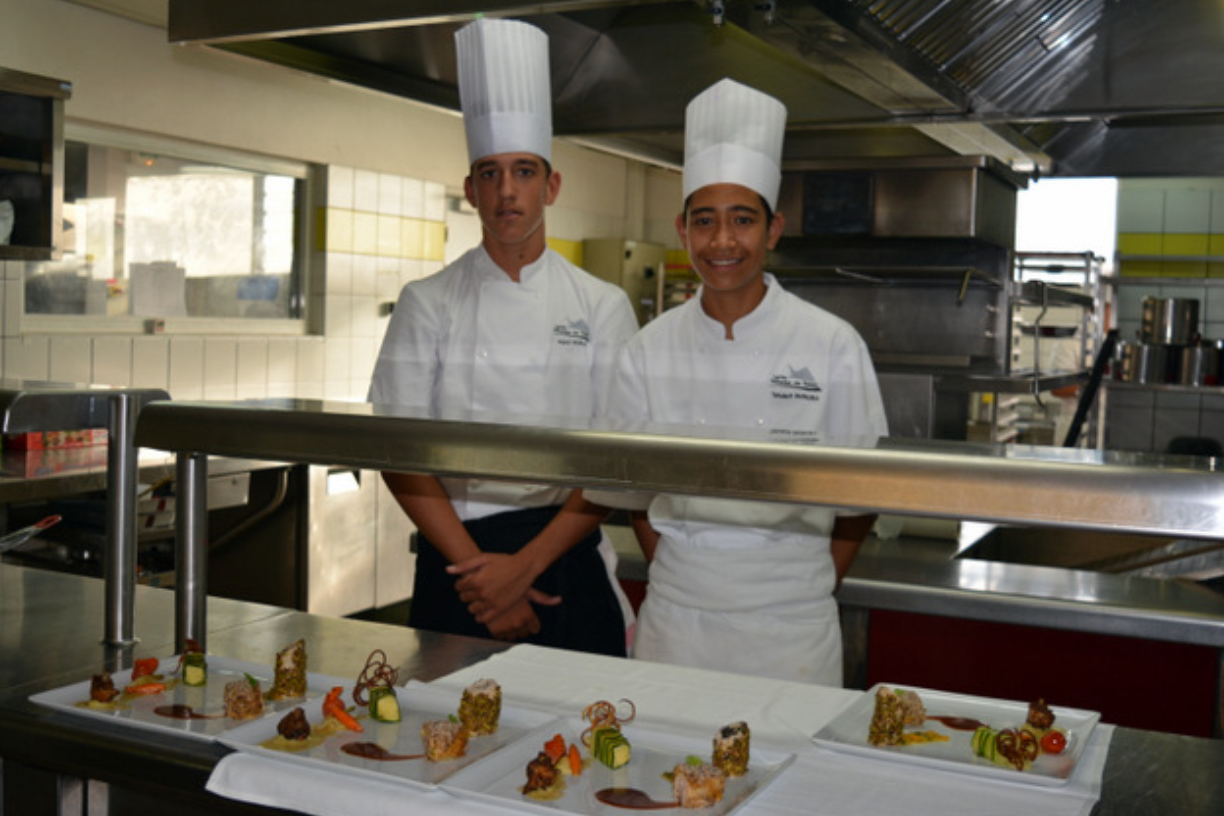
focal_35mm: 40
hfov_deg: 48.5
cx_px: 600
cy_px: 409
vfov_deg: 33.4
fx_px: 1360
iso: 220
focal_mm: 26
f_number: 4
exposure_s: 1/125
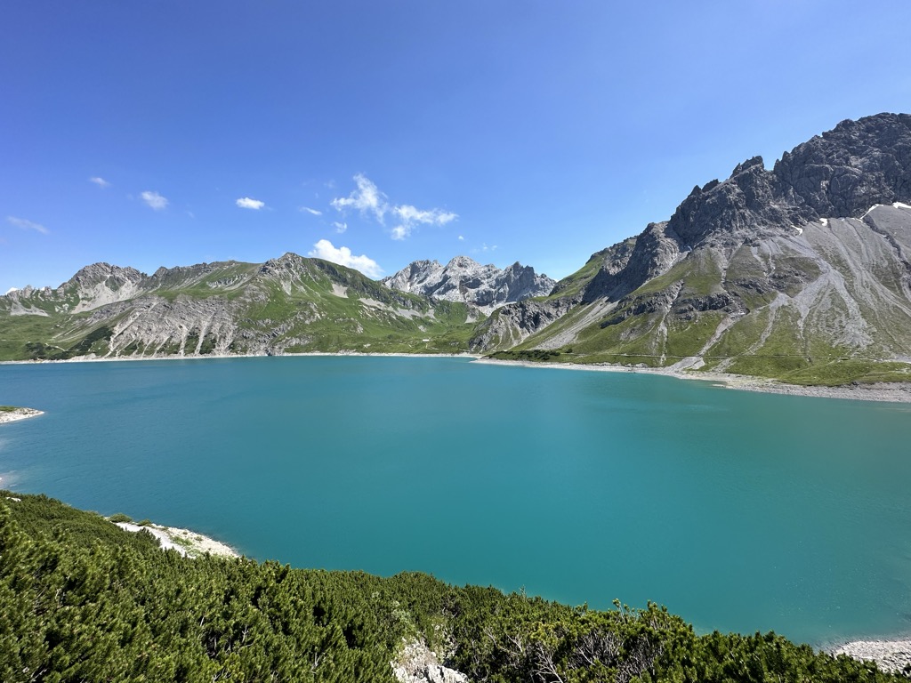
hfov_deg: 102.1
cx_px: 456
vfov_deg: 85.7
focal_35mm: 14
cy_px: 342
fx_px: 368
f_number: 2.2
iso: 40
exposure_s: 1/1642
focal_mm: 2.22
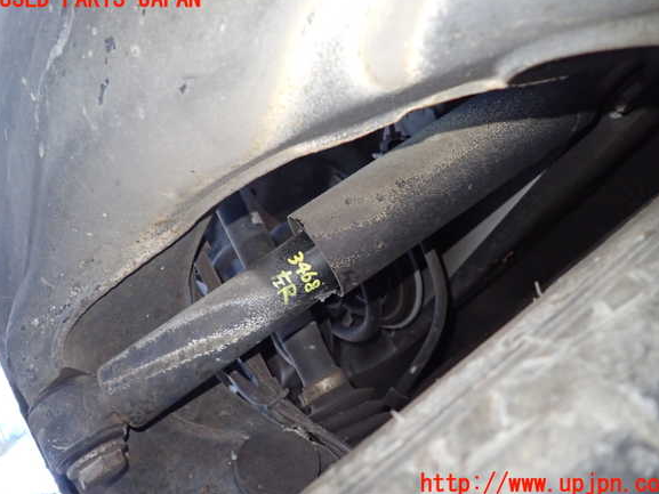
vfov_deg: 53.1
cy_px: 242
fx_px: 495
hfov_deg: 67.3
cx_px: 336
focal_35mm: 26
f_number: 2
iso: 800
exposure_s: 1/30
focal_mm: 4.5
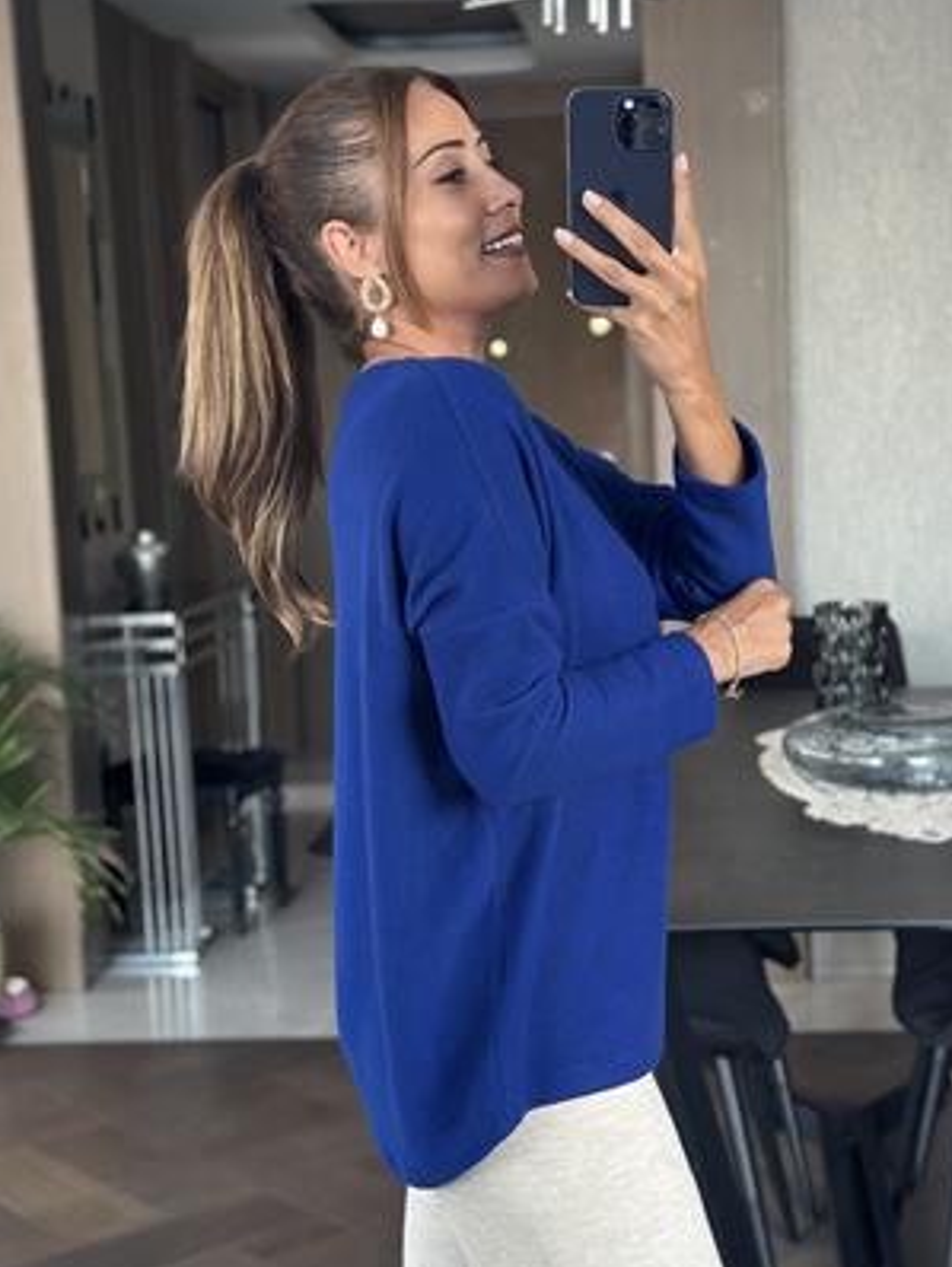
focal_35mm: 61
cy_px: 669
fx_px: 2234
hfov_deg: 24.0
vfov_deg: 31.7
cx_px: 551
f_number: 1.78
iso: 400
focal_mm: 6.86
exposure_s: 1/43
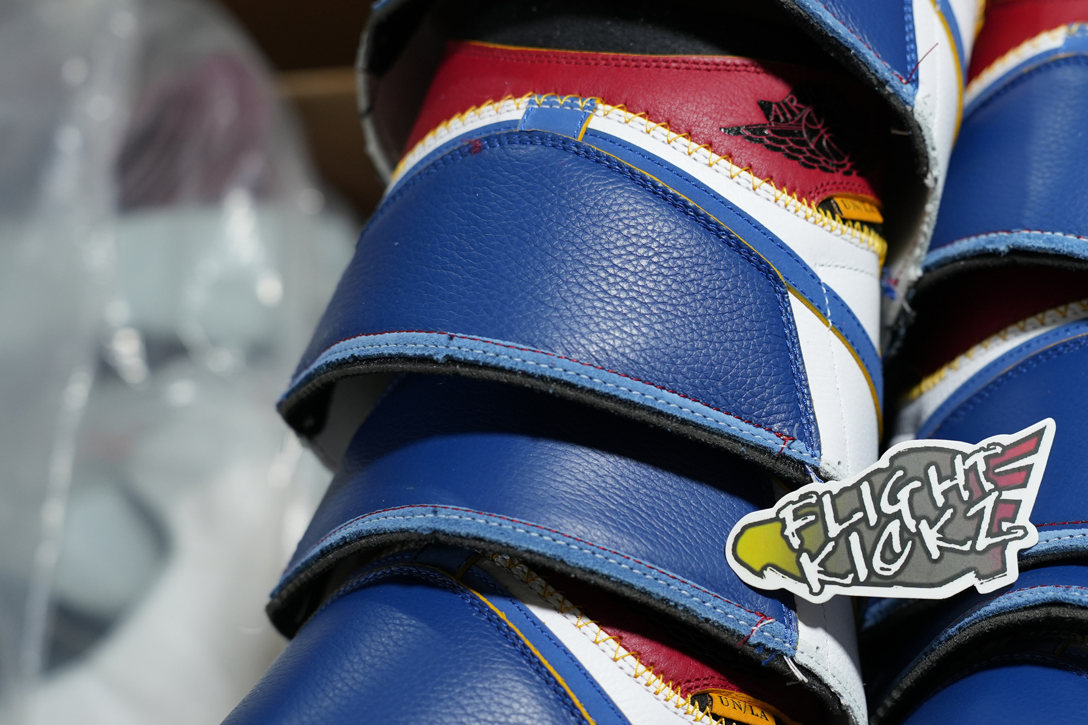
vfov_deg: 18.9
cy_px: 415
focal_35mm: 72
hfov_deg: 27.4
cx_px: 891
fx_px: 2175
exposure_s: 1/125
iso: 640
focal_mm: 43
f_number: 2.8
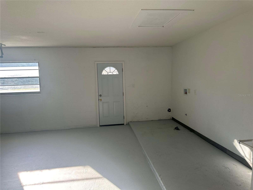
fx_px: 175
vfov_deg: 56.8
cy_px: 95
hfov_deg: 71.6
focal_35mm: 24
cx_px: 126
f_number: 1.78
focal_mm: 6.86
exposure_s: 1/347
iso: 80
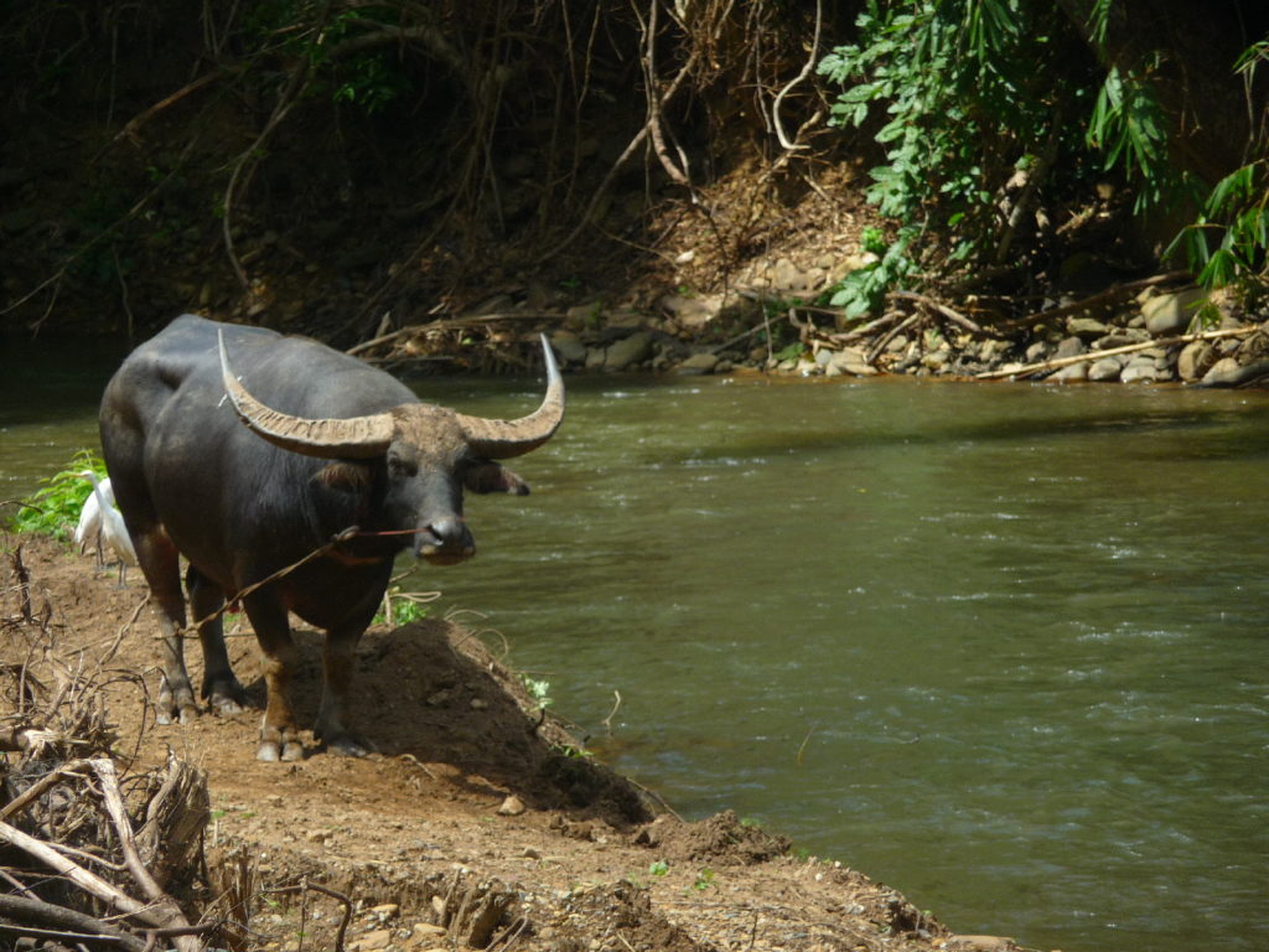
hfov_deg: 7.1
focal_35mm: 280
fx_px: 10265
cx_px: 634
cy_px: 476
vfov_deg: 5.3
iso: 100
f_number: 4.9
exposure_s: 1/320
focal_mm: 47
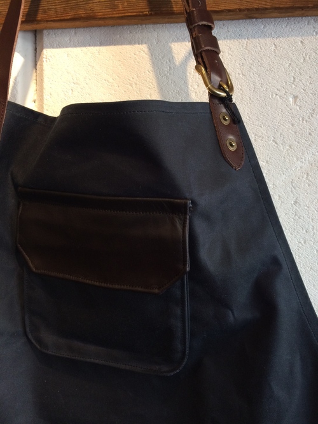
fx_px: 355
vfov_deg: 61.7
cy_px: 212
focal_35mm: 29
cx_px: 159
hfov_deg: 48.2
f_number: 2.2
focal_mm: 4.15
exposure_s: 1/30
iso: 64
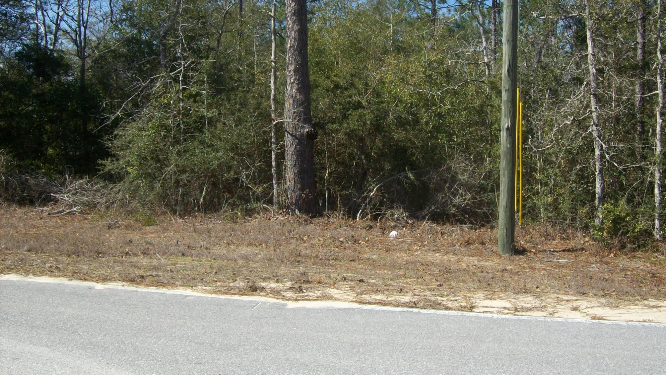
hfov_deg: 50.5
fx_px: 706
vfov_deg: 29.7
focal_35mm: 40
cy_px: 167
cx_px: 338
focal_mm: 6
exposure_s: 1/408
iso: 80
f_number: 4.8
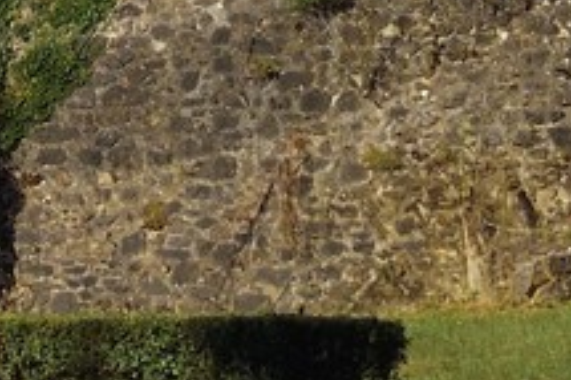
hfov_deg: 7.2
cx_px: -72
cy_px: -922
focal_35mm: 283
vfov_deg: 4.6
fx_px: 4485
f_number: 16
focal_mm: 38
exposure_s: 1/250
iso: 200
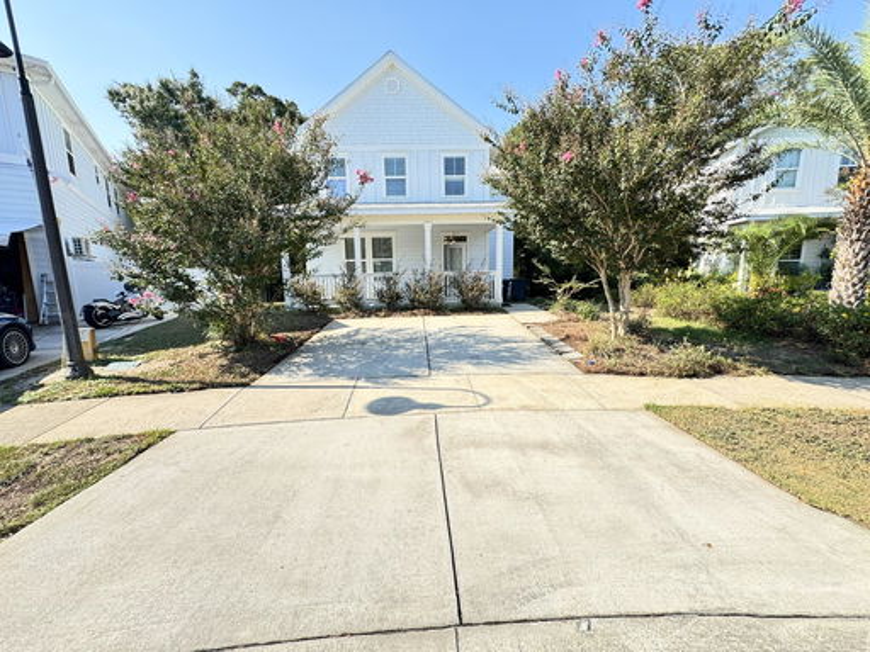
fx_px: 352
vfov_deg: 85.7
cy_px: 326
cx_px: 435
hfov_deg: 102.1
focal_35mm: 14
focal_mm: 2.22
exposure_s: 1/397
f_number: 2.2
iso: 40
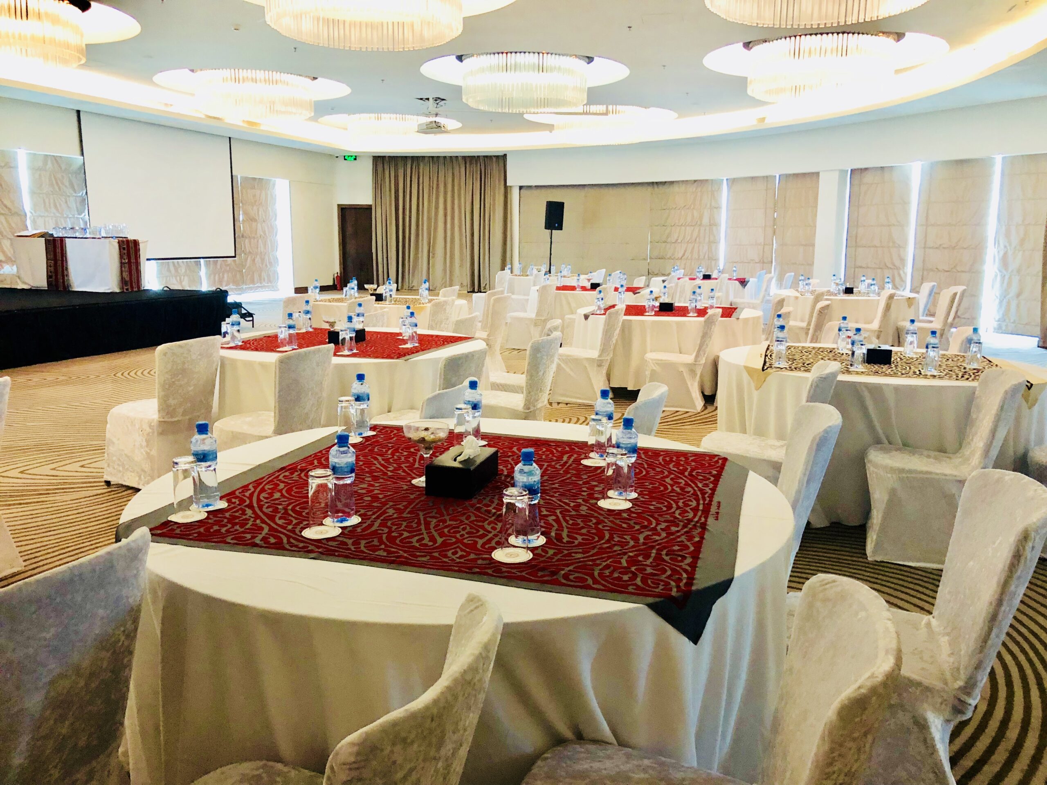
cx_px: 524
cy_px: 392
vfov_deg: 49.7
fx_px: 847
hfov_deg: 63.4
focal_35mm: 28
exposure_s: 1/6
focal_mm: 4
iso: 100
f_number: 1.8
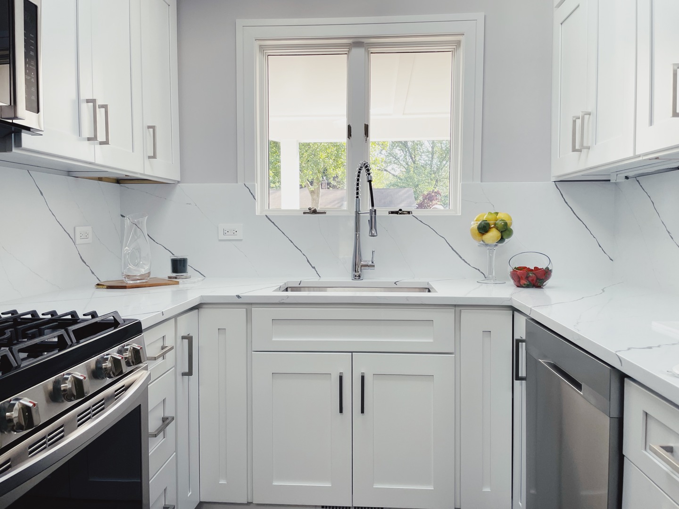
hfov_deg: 67.3
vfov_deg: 53.1
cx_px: 340
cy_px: 254
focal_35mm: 26
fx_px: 510
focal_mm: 4.2
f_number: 1.6
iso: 40
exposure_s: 1/121
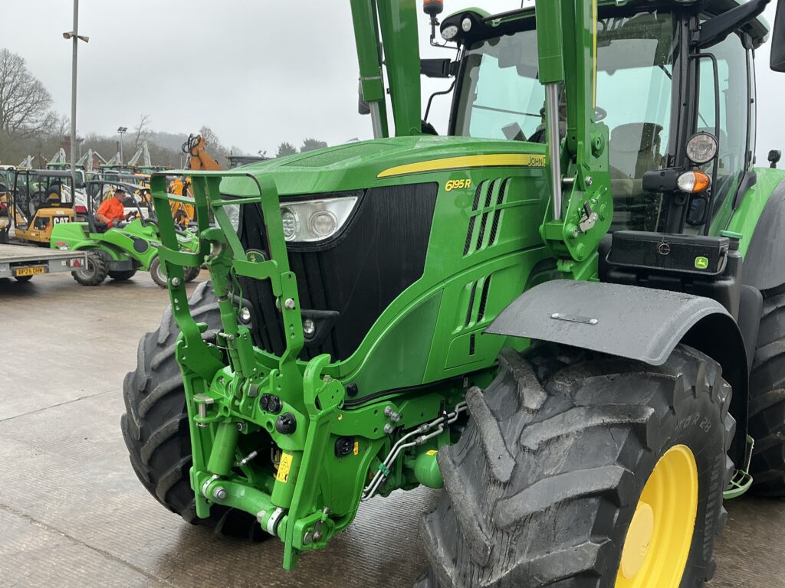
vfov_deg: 49.7
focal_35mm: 28
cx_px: 392
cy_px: 294
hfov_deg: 63.4
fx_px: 635
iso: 16
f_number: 1.8
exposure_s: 1/122
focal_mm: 3
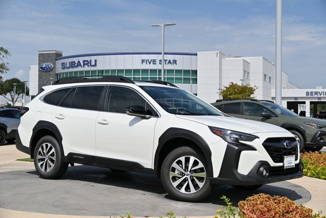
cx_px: 163
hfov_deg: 38.9
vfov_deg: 26.5
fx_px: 462
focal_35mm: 51
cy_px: 109
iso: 100
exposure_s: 1/1600
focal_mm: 34
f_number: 5
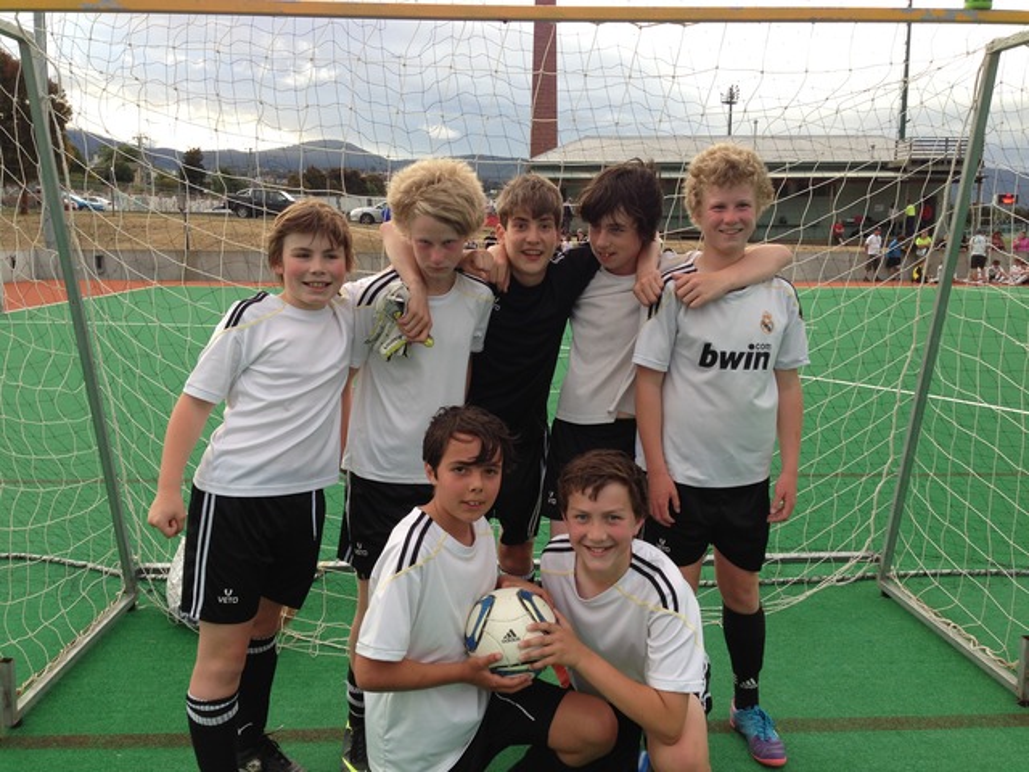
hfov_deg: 55.4
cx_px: 514
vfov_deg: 42.9
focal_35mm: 33
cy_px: 386
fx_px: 981
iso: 50
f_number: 2.4
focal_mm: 4.13
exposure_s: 1/218
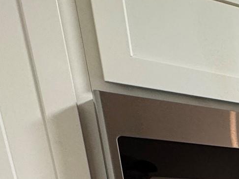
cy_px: 342
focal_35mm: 59
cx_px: 417
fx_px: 407
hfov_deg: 22.1
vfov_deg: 18.2
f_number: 2.2
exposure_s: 1/60
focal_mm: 2.22
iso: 200
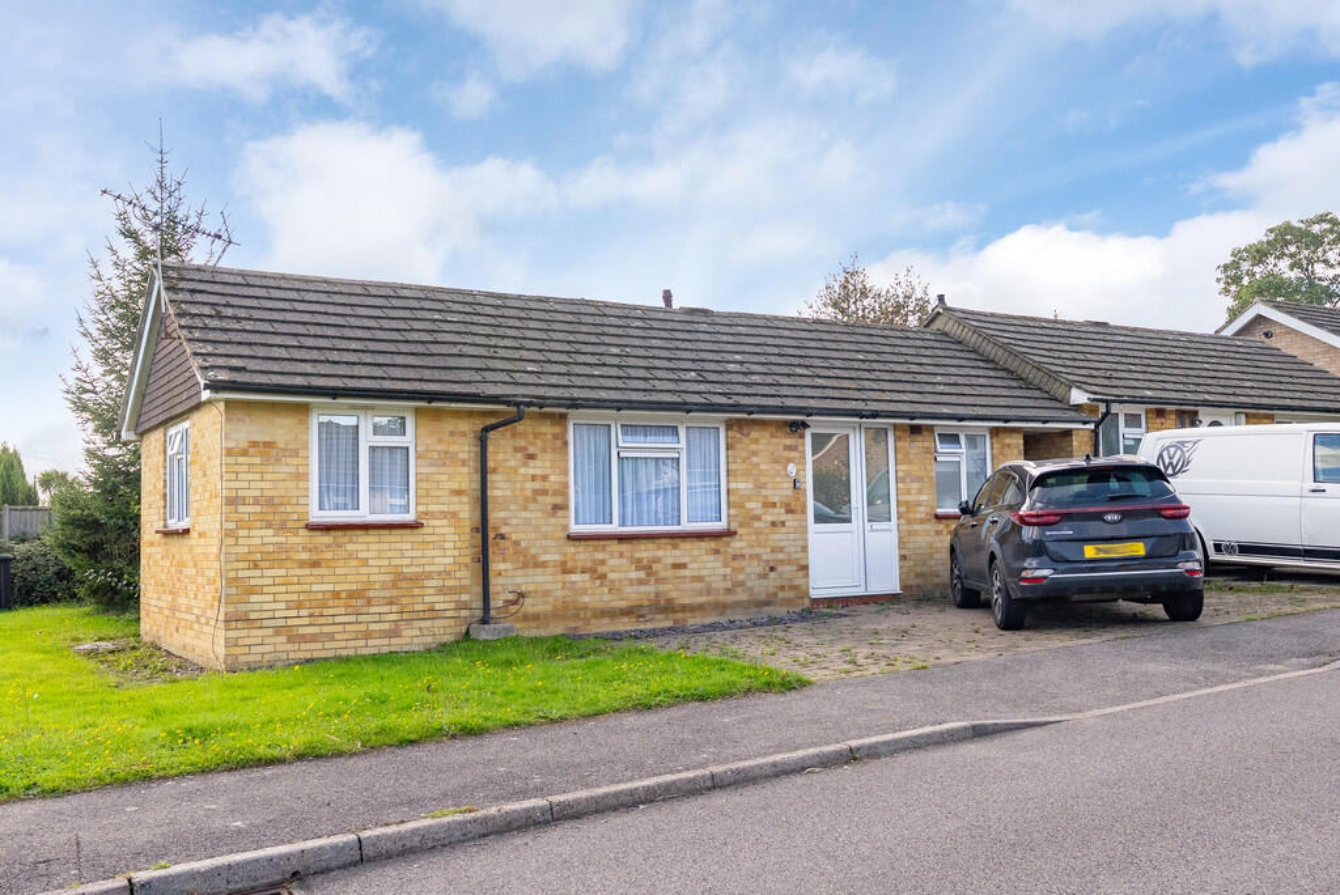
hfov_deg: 63.6
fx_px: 1080
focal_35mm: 29
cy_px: 448
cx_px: 670
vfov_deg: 45.0
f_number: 7.1
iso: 1250
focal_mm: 29
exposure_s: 1/1000
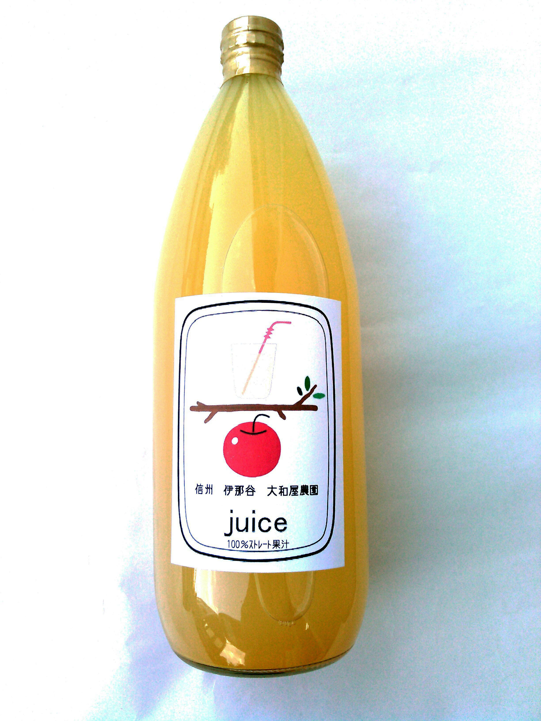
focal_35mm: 30
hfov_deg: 46.8
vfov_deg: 60.0
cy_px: 360
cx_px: 270
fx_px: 625
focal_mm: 4
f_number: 2.4
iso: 100
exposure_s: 1/180
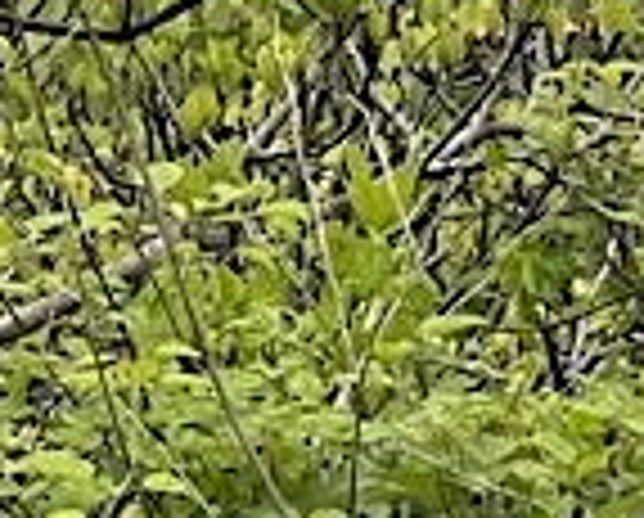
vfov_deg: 4.2
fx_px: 6933
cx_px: 1558
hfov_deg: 5.2
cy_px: -644
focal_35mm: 363
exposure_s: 1/145
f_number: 2
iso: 25
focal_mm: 6
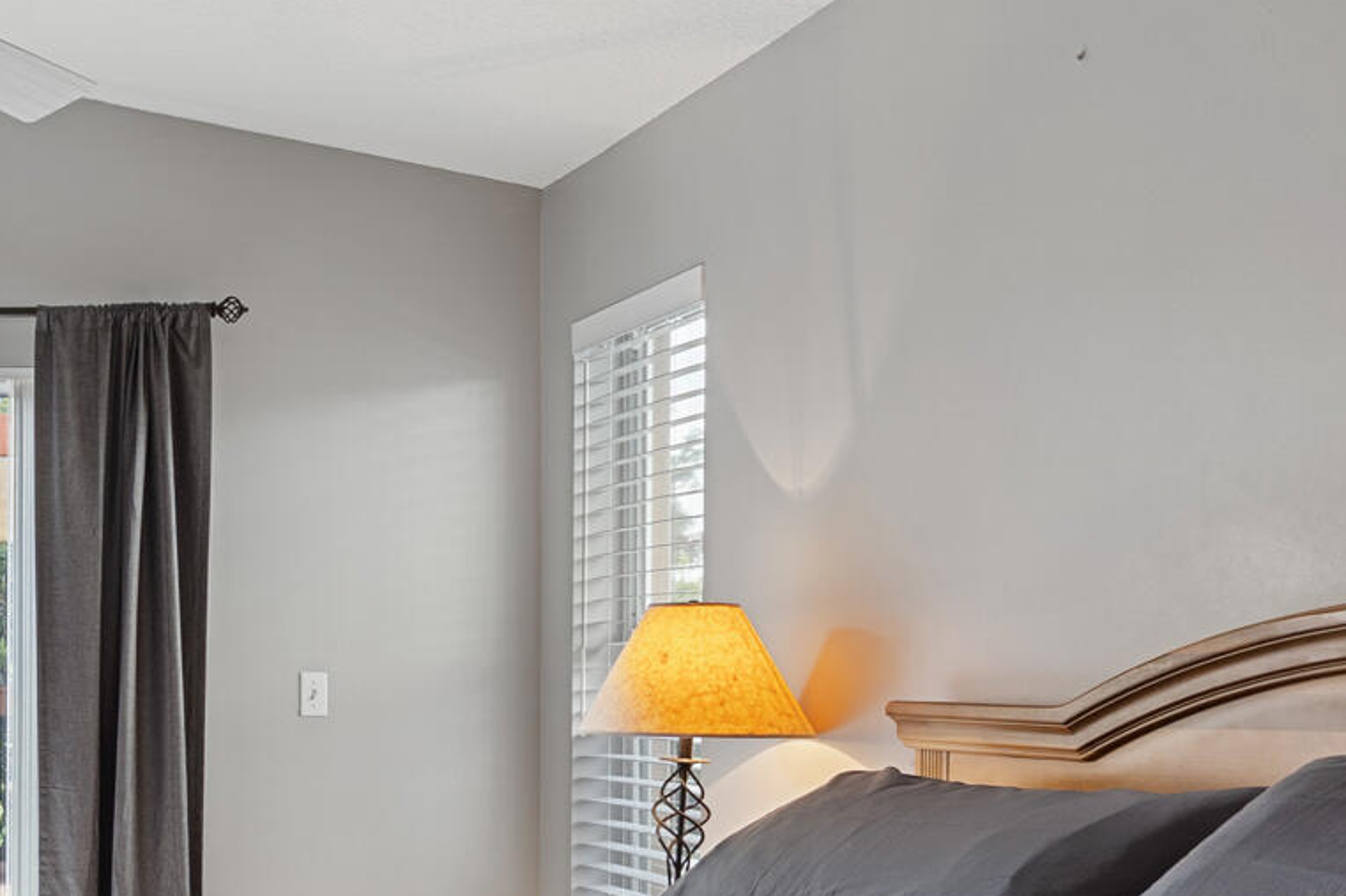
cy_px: 669
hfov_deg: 35.4
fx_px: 1719
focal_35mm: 46
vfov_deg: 28.8
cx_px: -196
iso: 250
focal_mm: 14
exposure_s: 2.5
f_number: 9
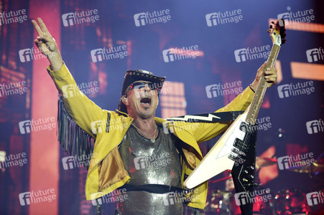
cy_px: 108
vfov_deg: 11.4
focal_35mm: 120
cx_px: 162
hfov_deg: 17.1
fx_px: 1079
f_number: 4
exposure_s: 1/800
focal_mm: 120
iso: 1250
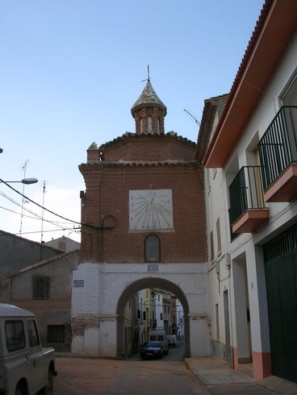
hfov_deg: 37.8
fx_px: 434
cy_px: 198
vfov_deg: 49.0
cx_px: 148
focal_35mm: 38
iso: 50
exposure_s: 1/170
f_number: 5.6
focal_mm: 5.8
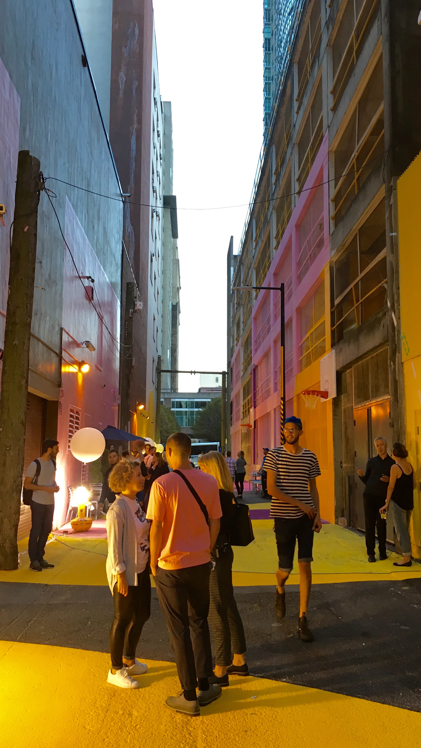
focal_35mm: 32
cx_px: 228
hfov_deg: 36.7
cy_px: 376
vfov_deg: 61.0
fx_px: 635
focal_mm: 4.15
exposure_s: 1/30
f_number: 2.2
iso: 64
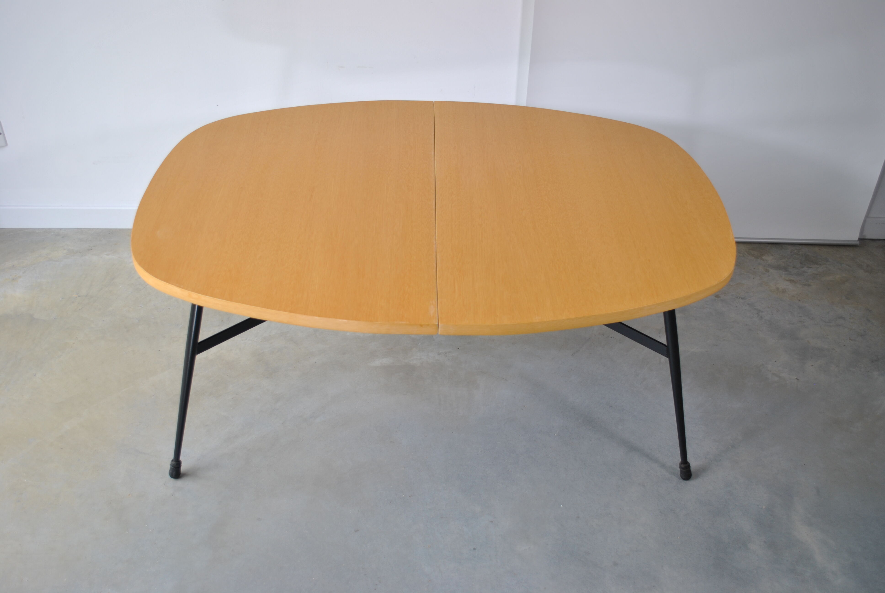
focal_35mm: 36
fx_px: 886
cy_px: 296
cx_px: 442
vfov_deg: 37.0
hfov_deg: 53.1
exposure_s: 1/50
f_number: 4
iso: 100
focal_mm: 24
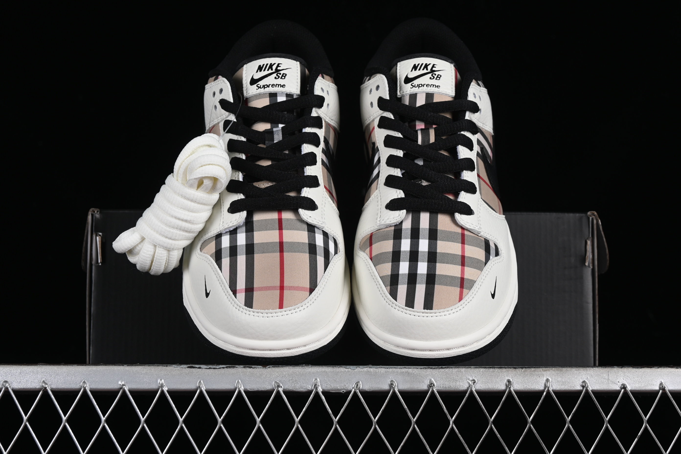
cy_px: 227
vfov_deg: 18.2
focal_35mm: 75
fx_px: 1419
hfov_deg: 27.0
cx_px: 340
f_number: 8
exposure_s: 1/80
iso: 160
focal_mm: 50
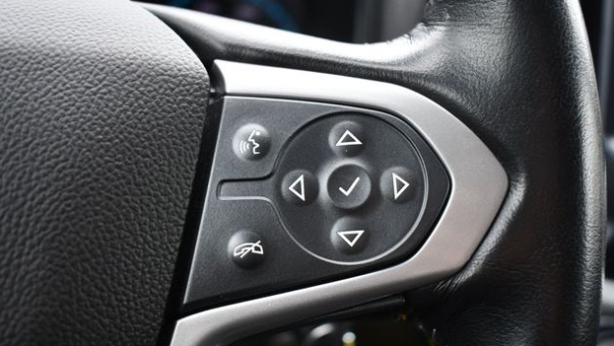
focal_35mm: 43
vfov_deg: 27.7
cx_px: 305
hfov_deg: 47.3
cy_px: 186
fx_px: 700
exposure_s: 1/200
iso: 800
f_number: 4
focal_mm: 27
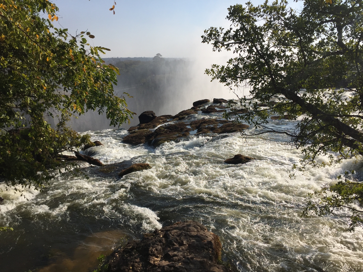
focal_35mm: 29
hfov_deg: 61.7
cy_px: 136
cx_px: 182
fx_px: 304
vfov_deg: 48.2
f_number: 2.2
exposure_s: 1/3300
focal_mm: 4.15
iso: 32
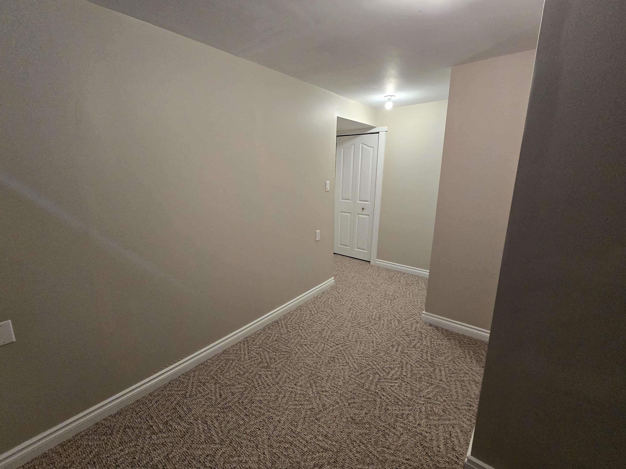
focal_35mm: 14
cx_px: 293
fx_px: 253
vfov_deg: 85.7
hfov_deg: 101.9
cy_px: 231
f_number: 2.2
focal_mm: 2.2
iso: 250
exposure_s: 1/60
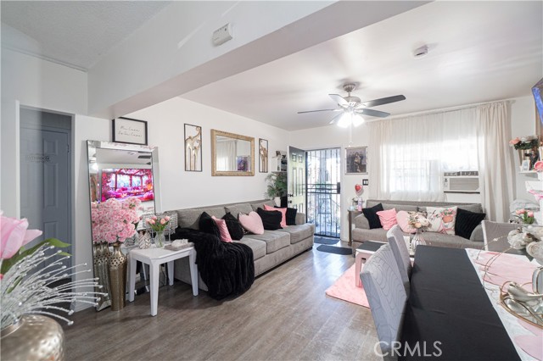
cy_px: 180
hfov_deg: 100.4
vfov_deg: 77.3
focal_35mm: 15
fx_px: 226
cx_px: 272
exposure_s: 1/2.5
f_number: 7.1
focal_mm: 10
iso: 320
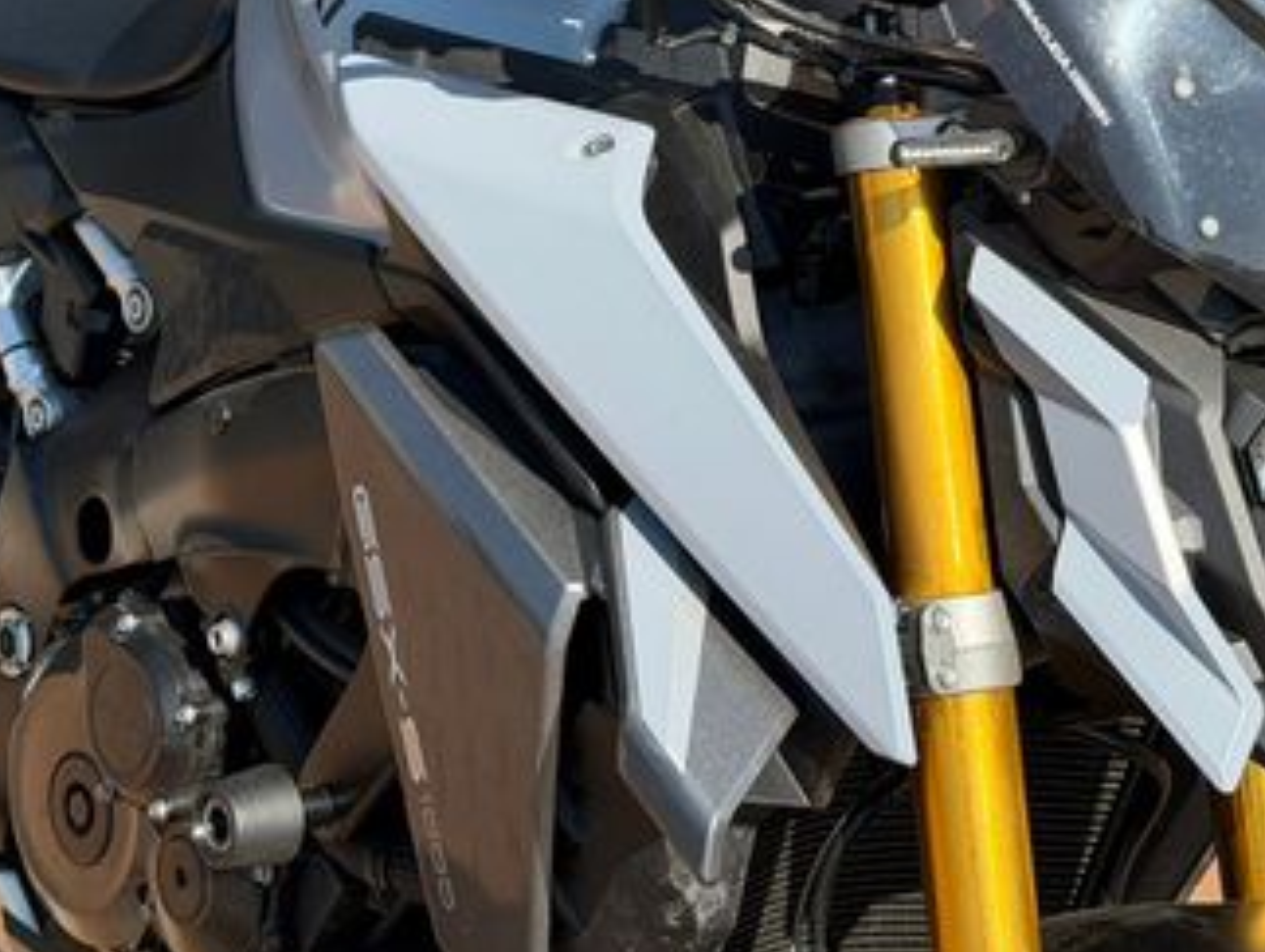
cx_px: 795
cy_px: 121
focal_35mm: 95
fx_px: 3476
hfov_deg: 20.6
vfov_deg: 15.4
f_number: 1.78
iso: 80
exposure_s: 1/3226
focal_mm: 6.76
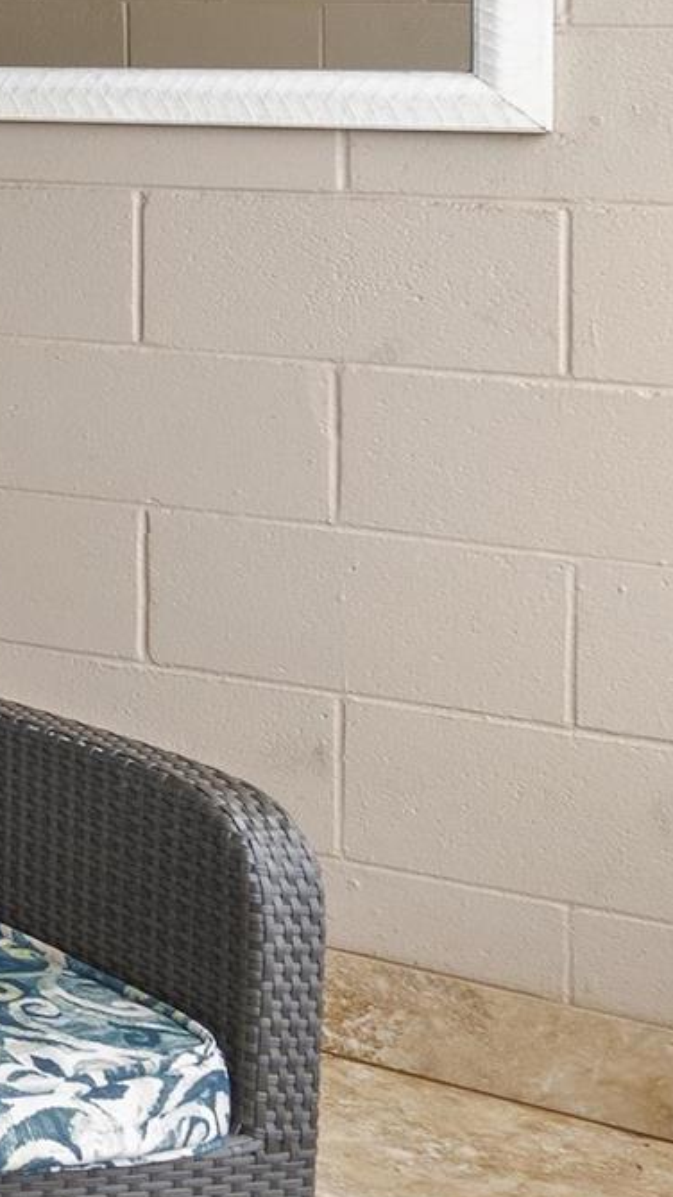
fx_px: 2444
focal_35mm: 77
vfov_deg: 26.3
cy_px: 47
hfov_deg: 9.5
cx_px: -1659
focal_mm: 16
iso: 100
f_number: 8
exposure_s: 1/25
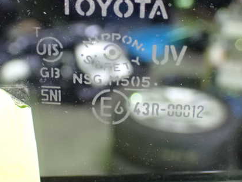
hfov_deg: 27.0
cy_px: 73
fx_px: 503
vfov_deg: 20.4
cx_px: 117
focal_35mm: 72
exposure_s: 1/40
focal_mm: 9.01
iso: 1600
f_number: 3.2
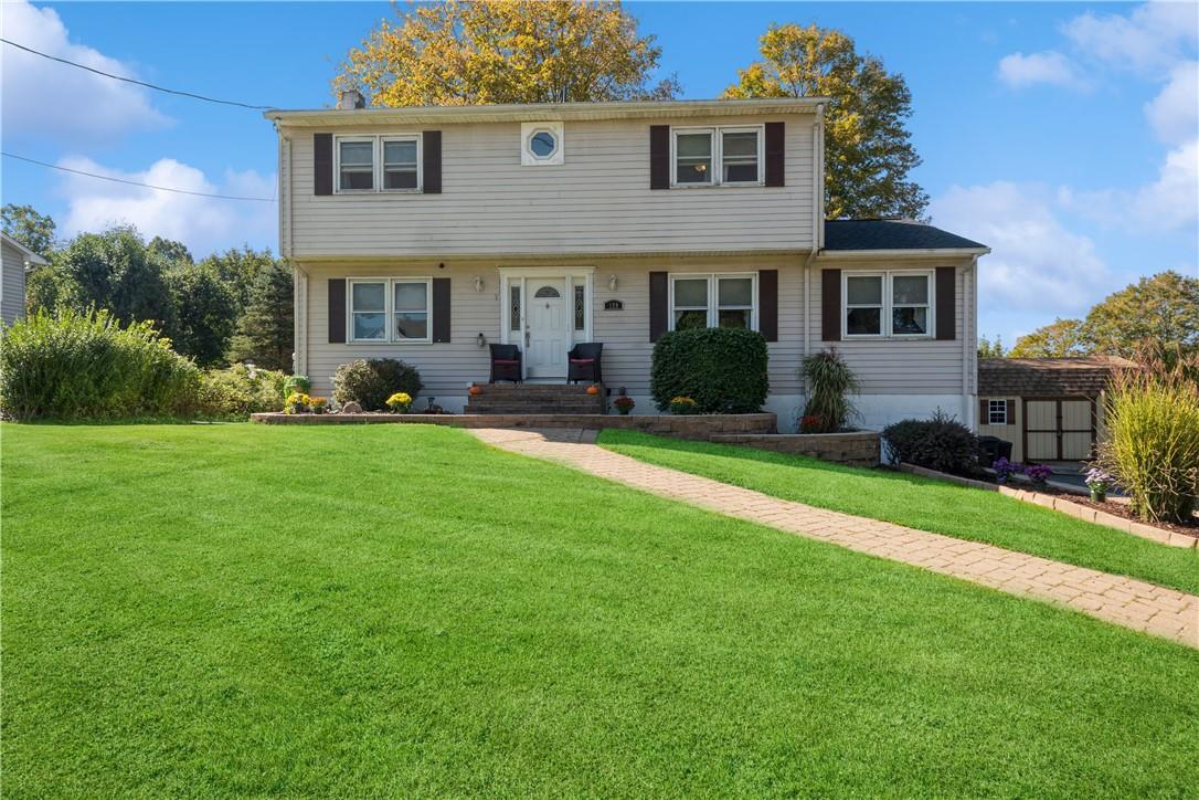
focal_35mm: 21
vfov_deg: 59.5
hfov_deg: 81.2
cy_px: 400
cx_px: 600
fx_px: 699
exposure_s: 1/100
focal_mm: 14
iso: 100
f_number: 8
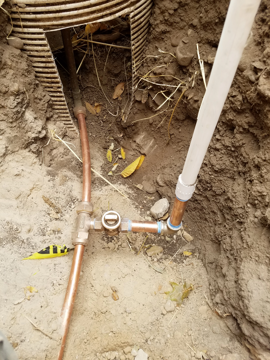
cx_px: 135
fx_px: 270
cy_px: 180
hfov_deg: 53.1
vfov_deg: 67.3
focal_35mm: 26
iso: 50
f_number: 1.7
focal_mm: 4.2
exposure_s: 1/149
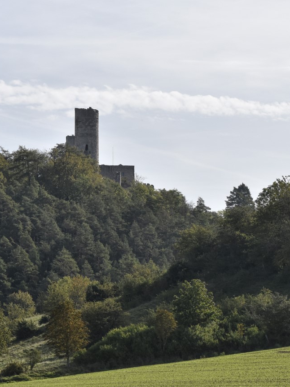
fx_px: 2122
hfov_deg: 7.8
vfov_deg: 10.4
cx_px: 136
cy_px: 164
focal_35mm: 190
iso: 200
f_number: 7.1
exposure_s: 1/800
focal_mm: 70
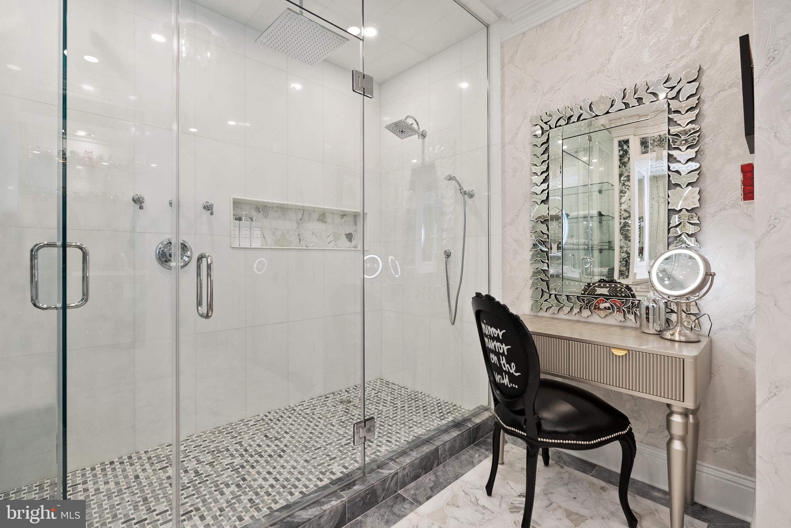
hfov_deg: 95.0
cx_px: 396
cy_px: 264
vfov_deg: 72.1
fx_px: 363
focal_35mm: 16
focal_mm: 16.5
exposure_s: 1/30
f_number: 4
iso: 400
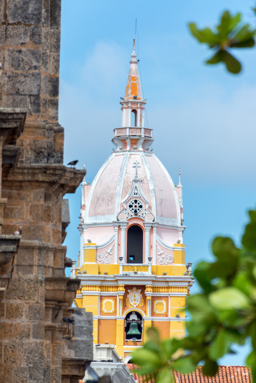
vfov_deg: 6.9
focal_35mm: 300
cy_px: 192
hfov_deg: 4.6
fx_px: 3198
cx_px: 128
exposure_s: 1/640
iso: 200
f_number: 8
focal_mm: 300
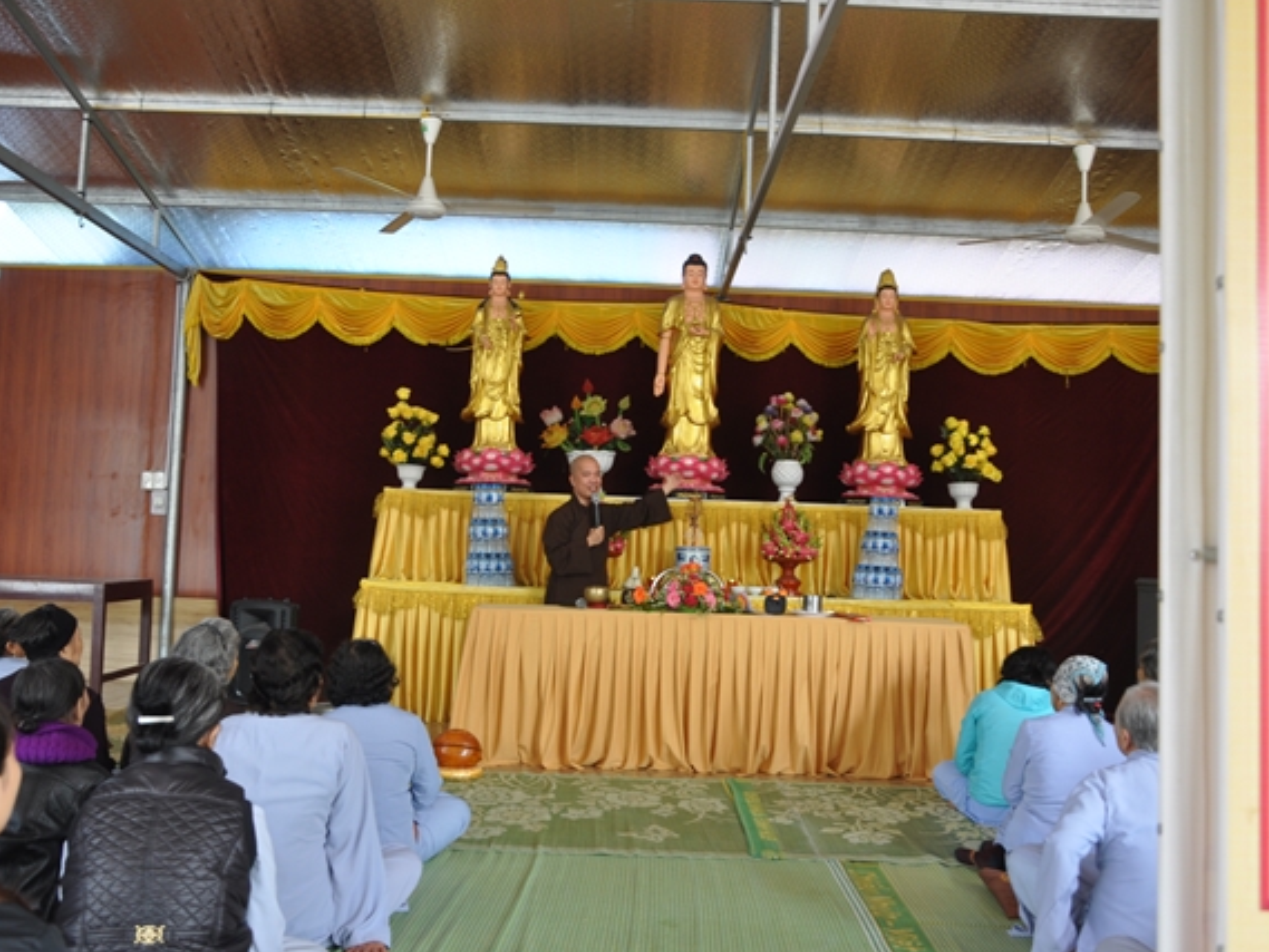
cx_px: 607
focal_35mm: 35
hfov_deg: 53.2
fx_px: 1267
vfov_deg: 41.2
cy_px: 479
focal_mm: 21
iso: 200
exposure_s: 1/25
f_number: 5
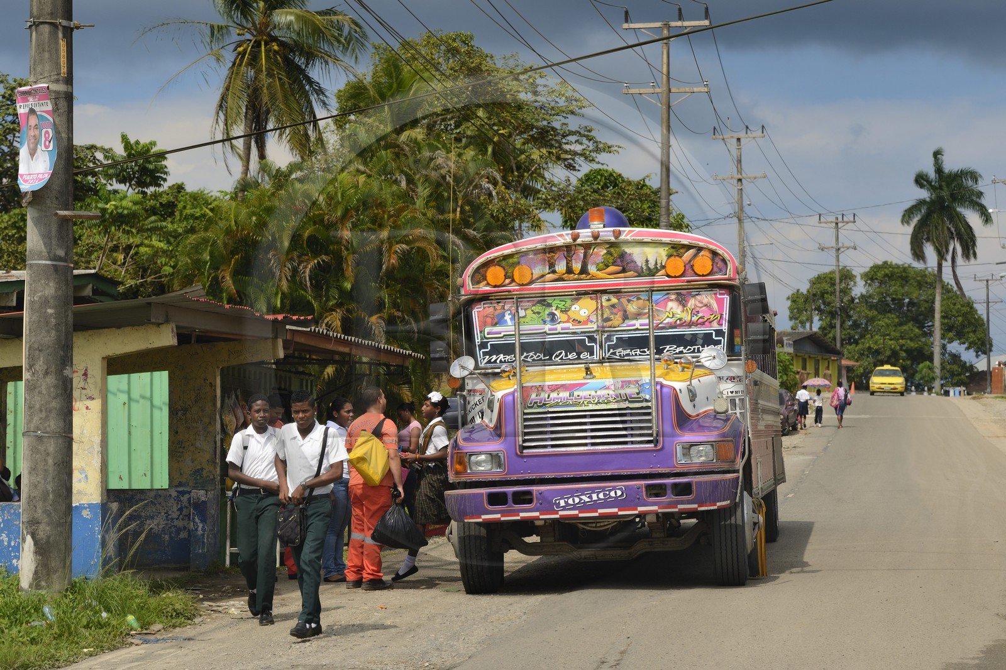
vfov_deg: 15.2
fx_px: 2514
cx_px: 503
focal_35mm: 90
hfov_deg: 22.6
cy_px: 335
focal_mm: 90
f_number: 8
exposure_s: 1/640
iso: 200
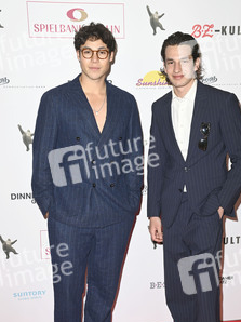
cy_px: 215
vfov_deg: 31.0
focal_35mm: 62
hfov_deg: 23.6
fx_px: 576
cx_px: 135
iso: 500
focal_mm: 48
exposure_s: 1/250
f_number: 5.6
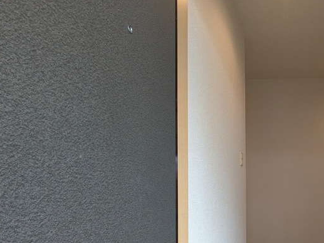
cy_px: 184
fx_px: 243
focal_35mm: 26
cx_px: 293
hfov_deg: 57.5
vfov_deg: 50.8
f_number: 2.2
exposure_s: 1/120
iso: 237
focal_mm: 1.83
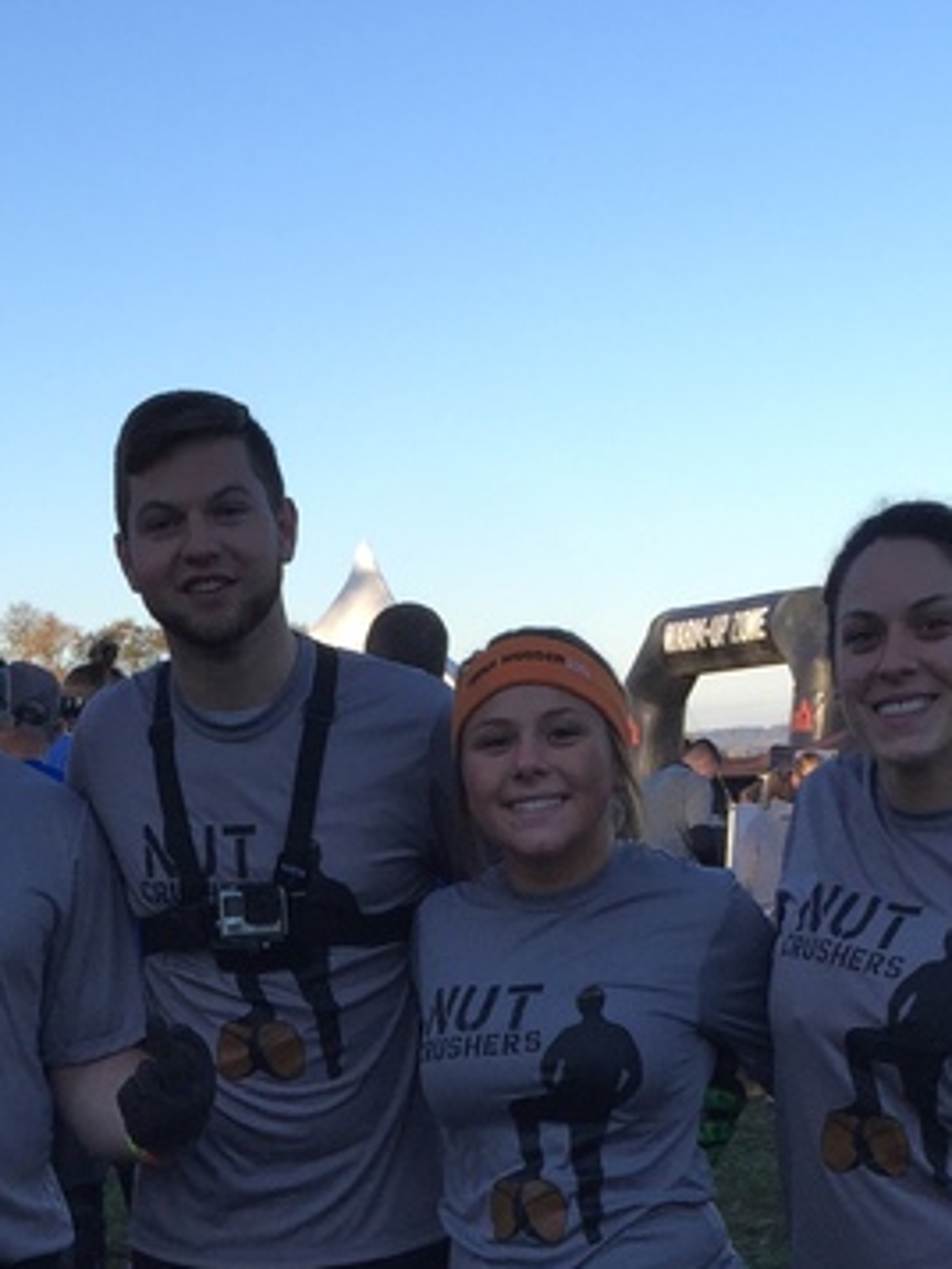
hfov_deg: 18.8
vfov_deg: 23.1
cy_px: 1493
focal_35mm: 78
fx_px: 2858
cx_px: 270
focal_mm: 4.15
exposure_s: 1/670
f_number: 2.2
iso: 32
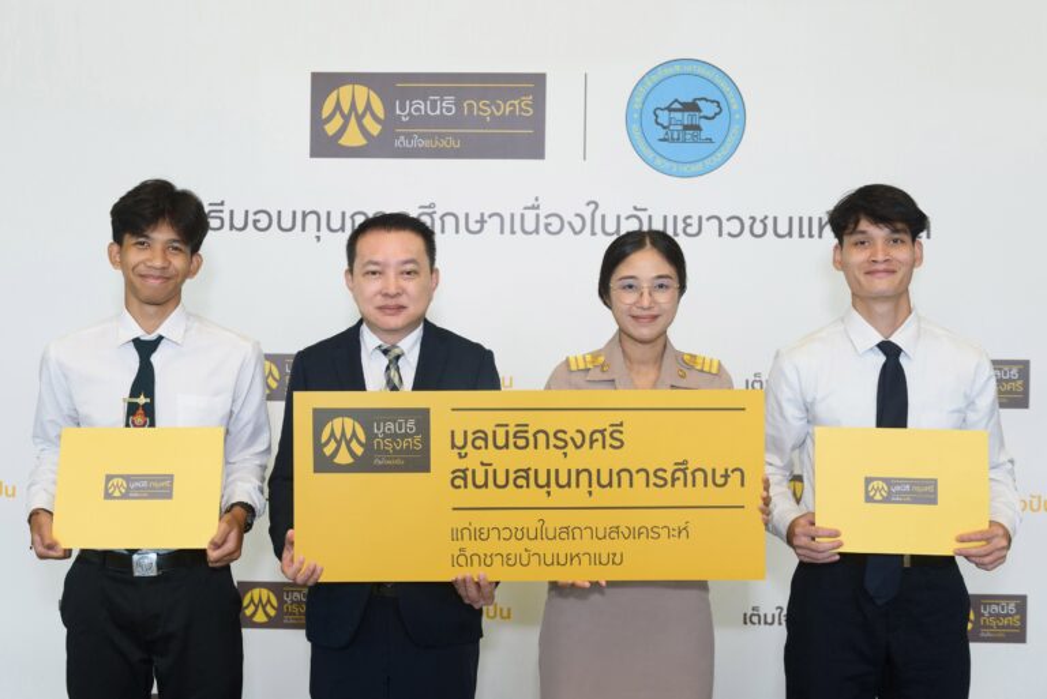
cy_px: 350
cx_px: 524
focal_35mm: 36
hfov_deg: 53.1
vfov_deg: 36.9
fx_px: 1048
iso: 640
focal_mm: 36
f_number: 5
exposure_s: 1/160
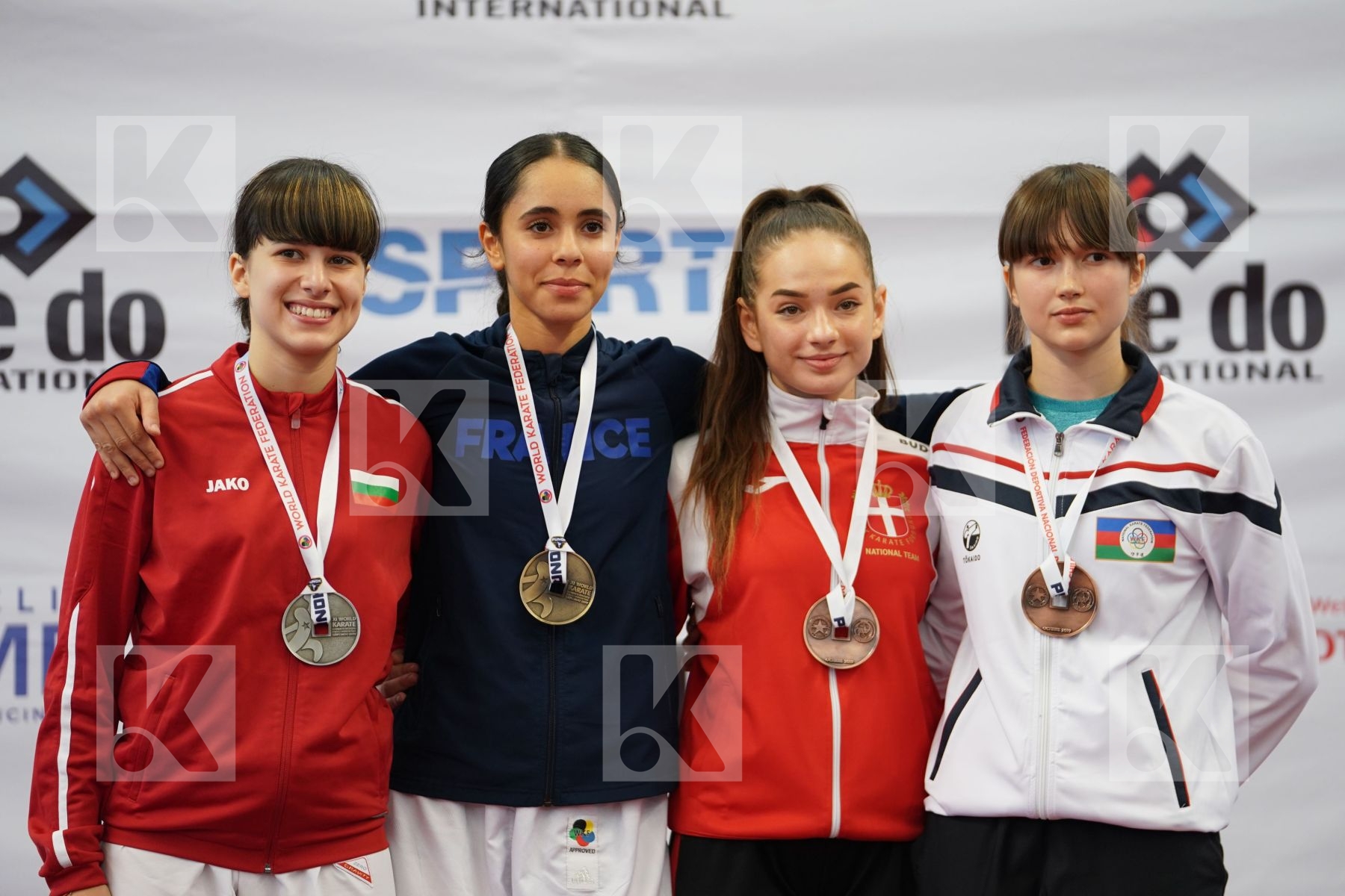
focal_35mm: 171
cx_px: 672
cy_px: 448
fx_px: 6388
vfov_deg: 8.0
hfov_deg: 12.0
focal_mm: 171
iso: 800
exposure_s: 1/250
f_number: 2.8
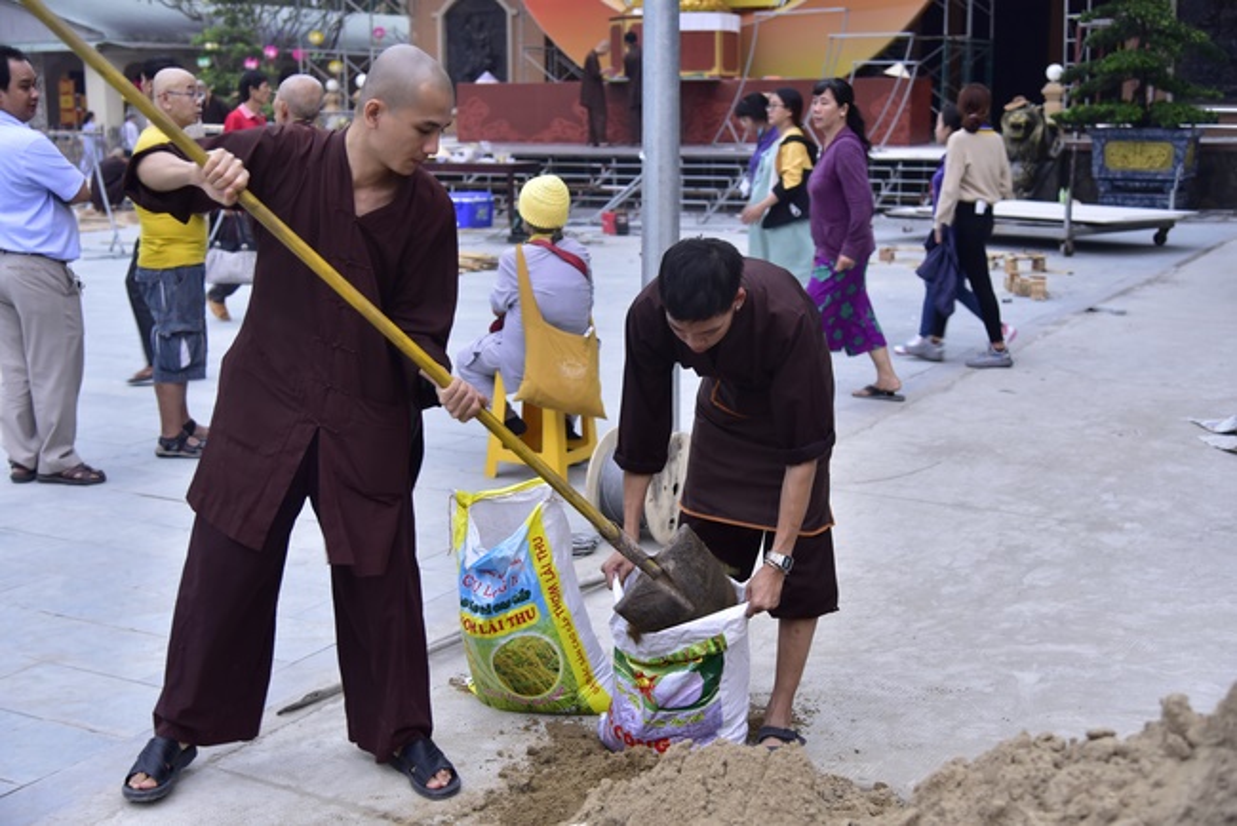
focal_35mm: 46
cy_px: 413
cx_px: 618
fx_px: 1581
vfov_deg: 29.3
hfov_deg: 42.7
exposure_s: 1/80
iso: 500
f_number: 4
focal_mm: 46
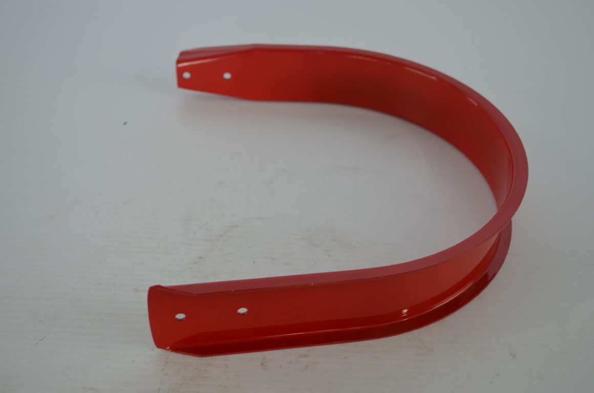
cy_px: 196
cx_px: 297
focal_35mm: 44
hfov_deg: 45.0
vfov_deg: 30.7
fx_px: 716
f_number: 4.5
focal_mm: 29
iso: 400
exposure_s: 1/60
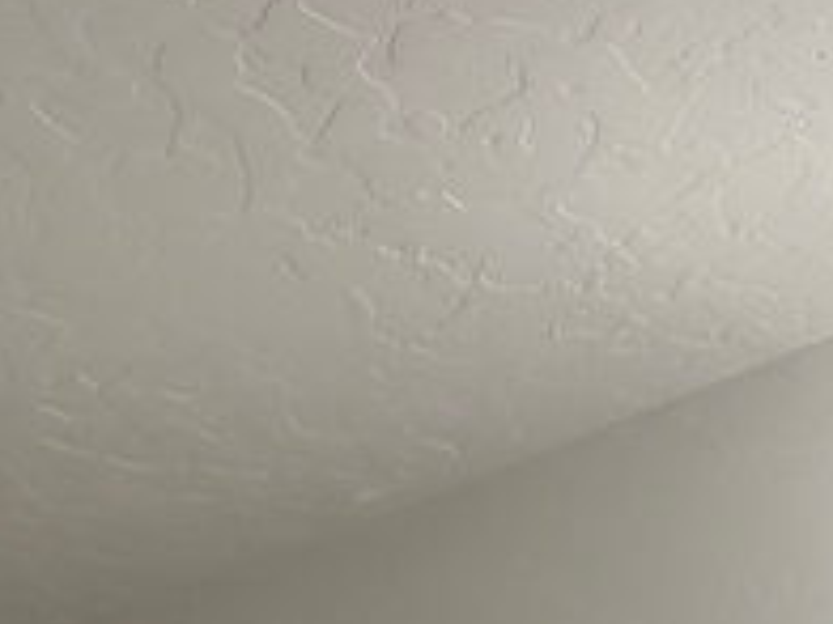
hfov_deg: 26.7
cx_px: 370
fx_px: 1757
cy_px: 1299
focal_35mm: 73
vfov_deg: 15.5
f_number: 2.2
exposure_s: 1/120
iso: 100
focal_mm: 2.22
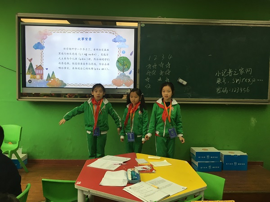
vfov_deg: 48.2
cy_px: 101
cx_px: 135
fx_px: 226
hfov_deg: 61.7
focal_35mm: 29
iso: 32
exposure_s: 1/33
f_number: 2.2
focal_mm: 4.15
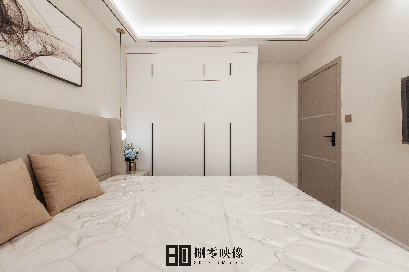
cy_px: 136
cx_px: 204
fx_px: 159
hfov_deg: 104.3
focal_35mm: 14
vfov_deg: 81.2
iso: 100
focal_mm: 14
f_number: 8
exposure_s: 1/13
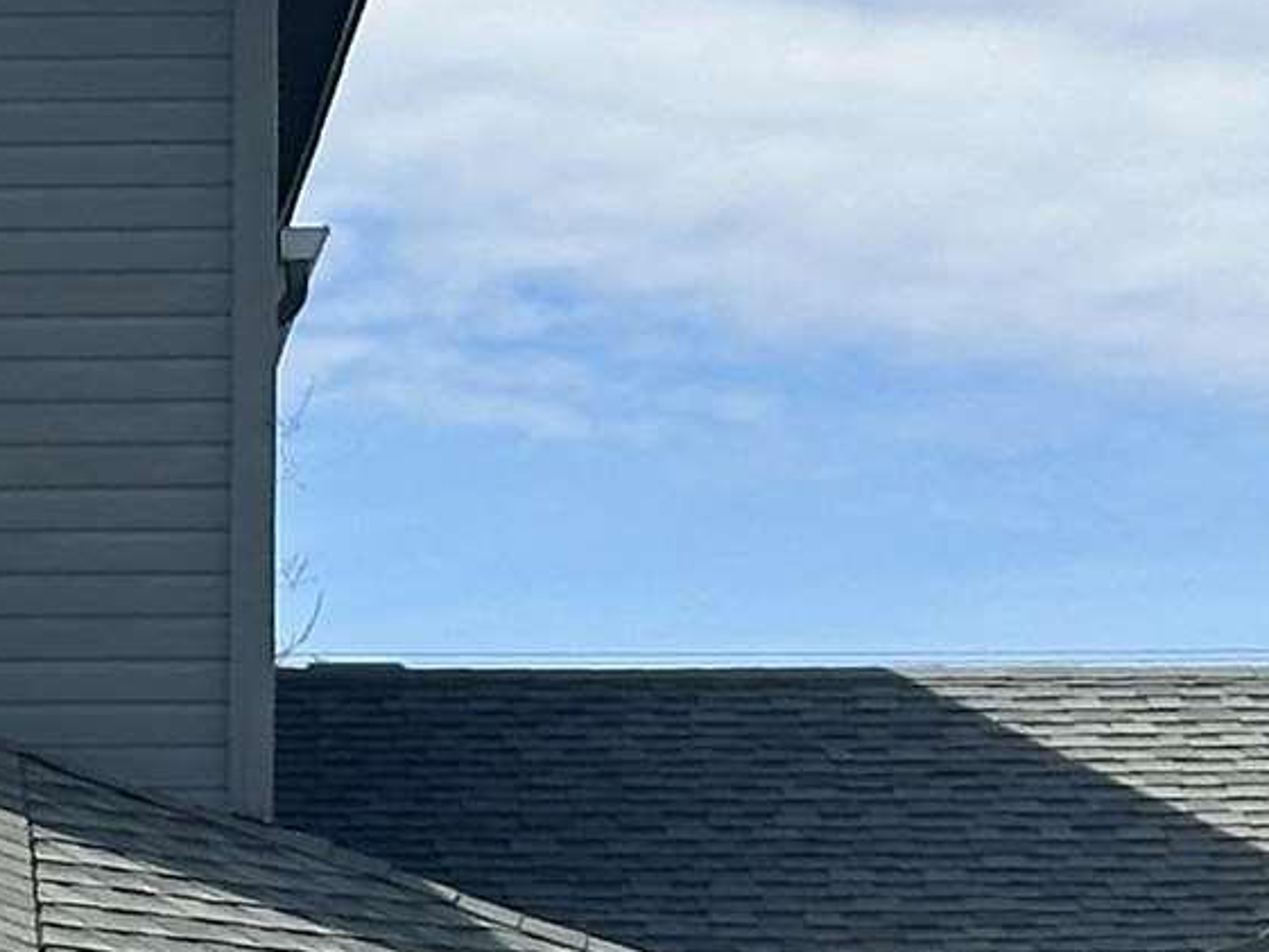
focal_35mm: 263
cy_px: 1257
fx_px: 9643
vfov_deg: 5.6
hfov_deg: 7.4
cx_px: -590
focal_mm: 6.86
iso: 64
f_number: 1.78
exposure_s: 1/4785
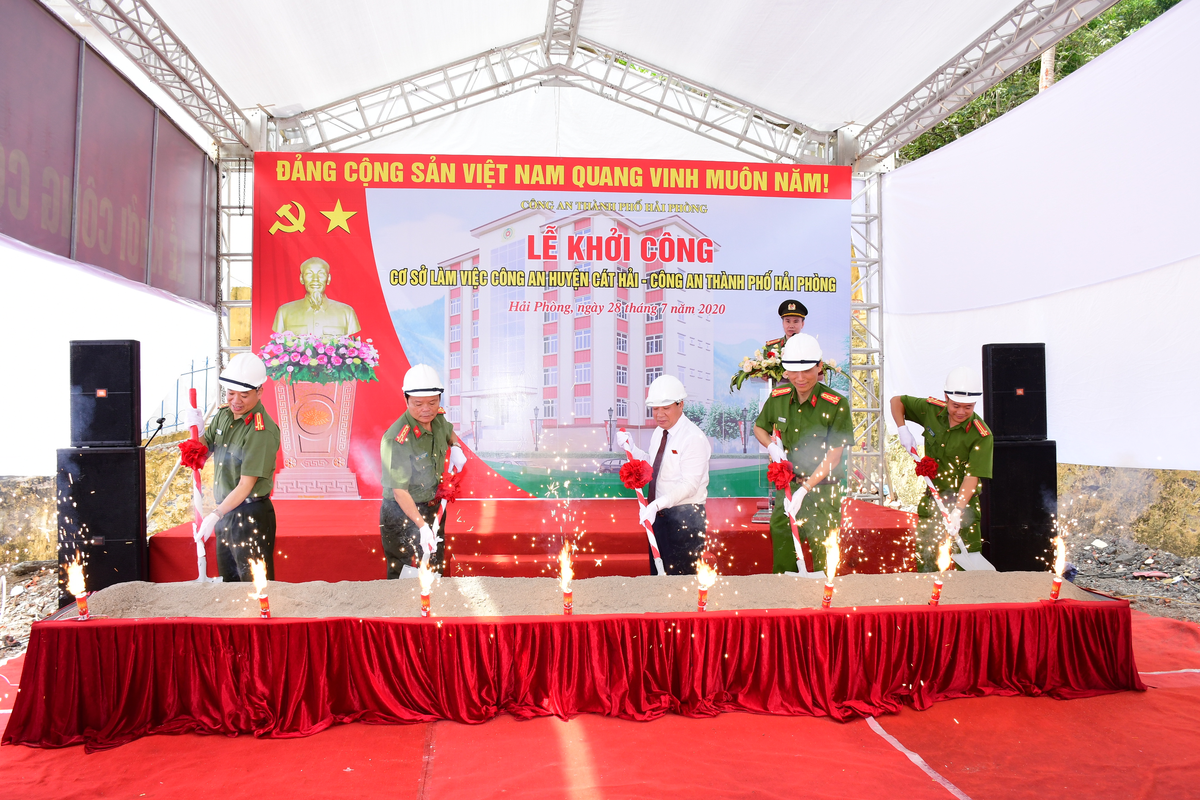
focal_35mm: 30
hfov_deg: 61.9
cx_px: 600
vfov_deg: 43.6
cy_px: 400
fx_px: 1000
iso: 400
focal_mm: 20
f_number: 6.3
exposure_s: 1/250
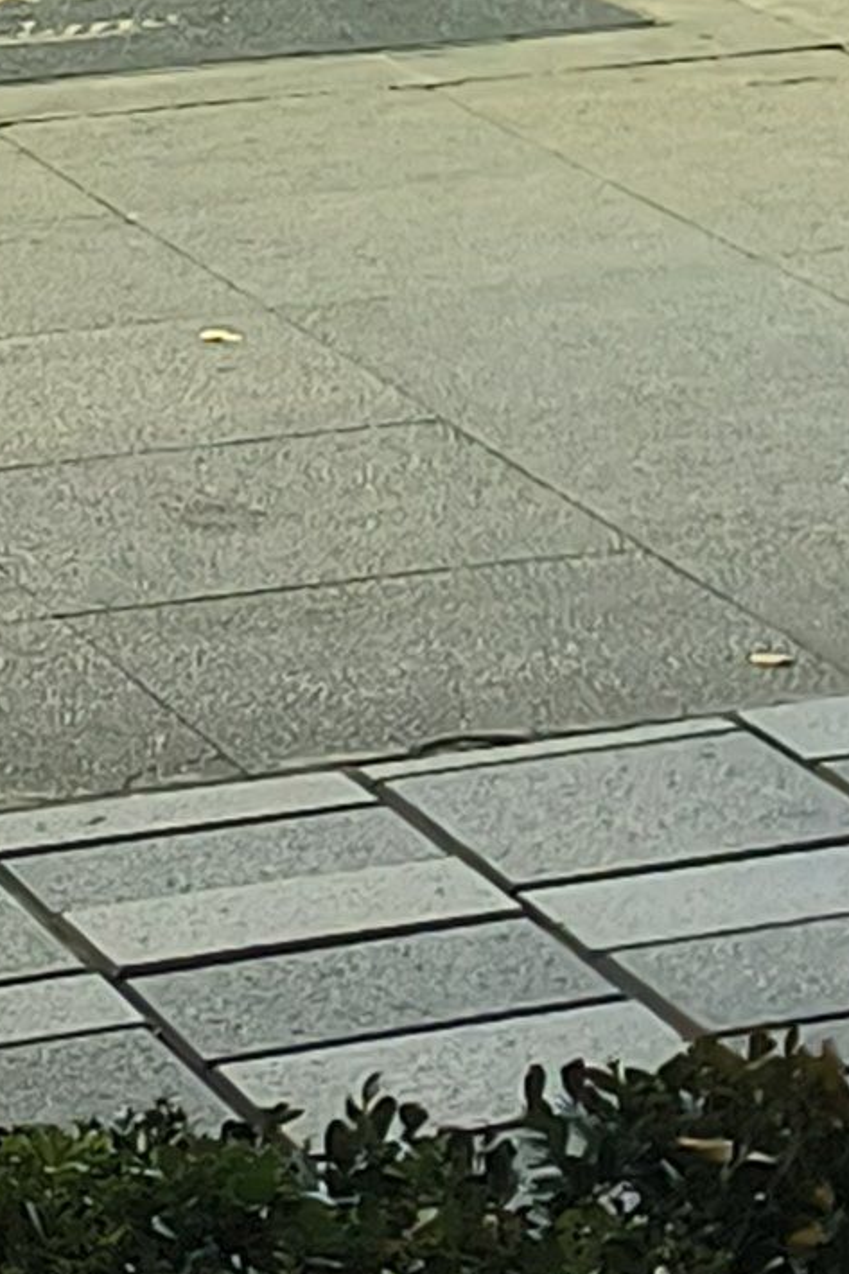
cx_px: 1095
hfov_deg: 6.9
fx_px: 6936
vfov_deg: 9.9
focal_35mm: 196
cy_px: -1000
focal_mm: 5.52
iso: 1208
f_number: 1.9
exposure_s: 1/100
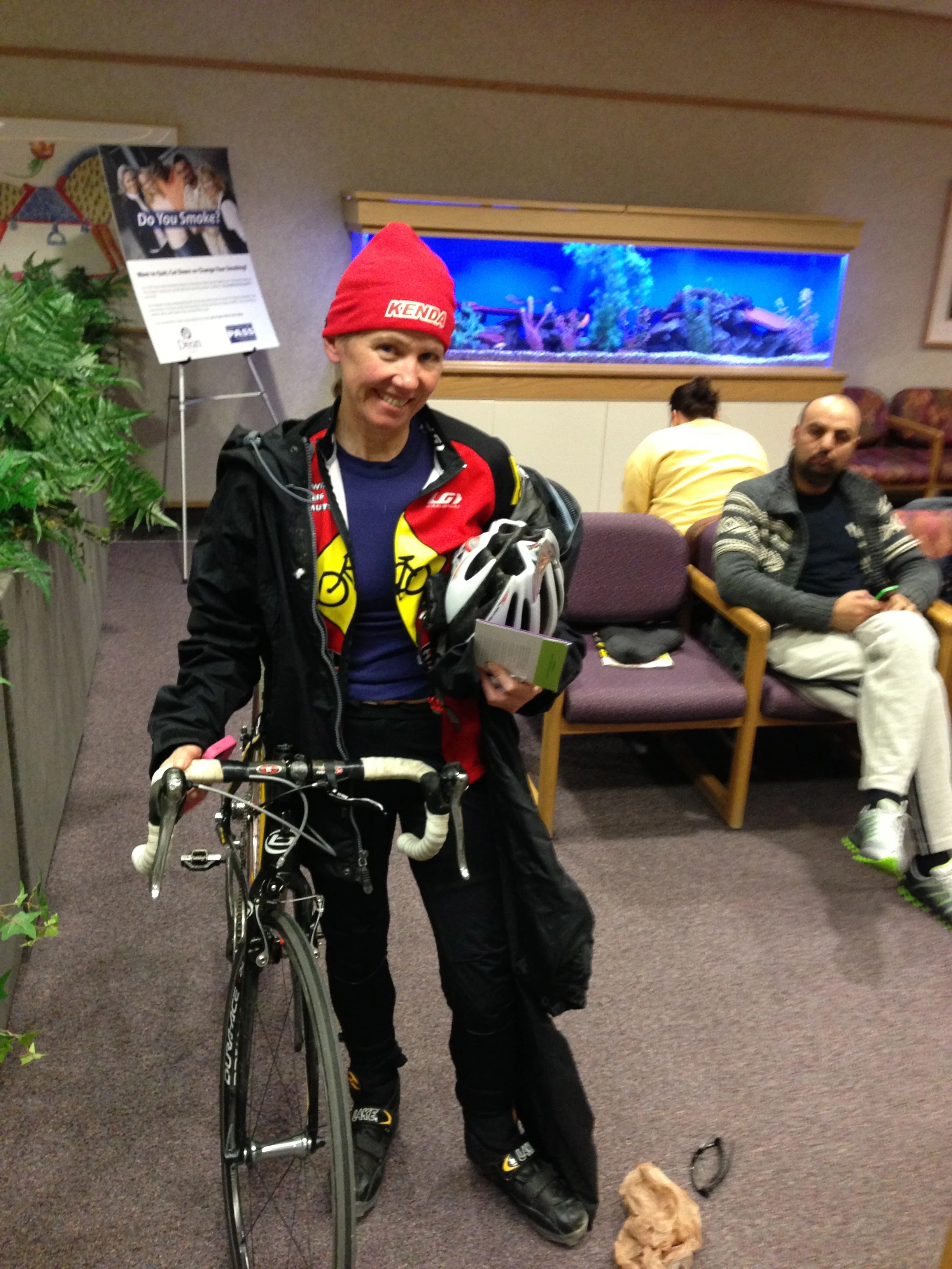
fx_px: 1210
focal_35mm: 33
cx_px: 476
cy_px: 634
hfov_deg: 42.9
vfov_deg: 55.4
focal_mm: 4.13
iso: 320
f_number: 2.4
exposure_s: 1/20
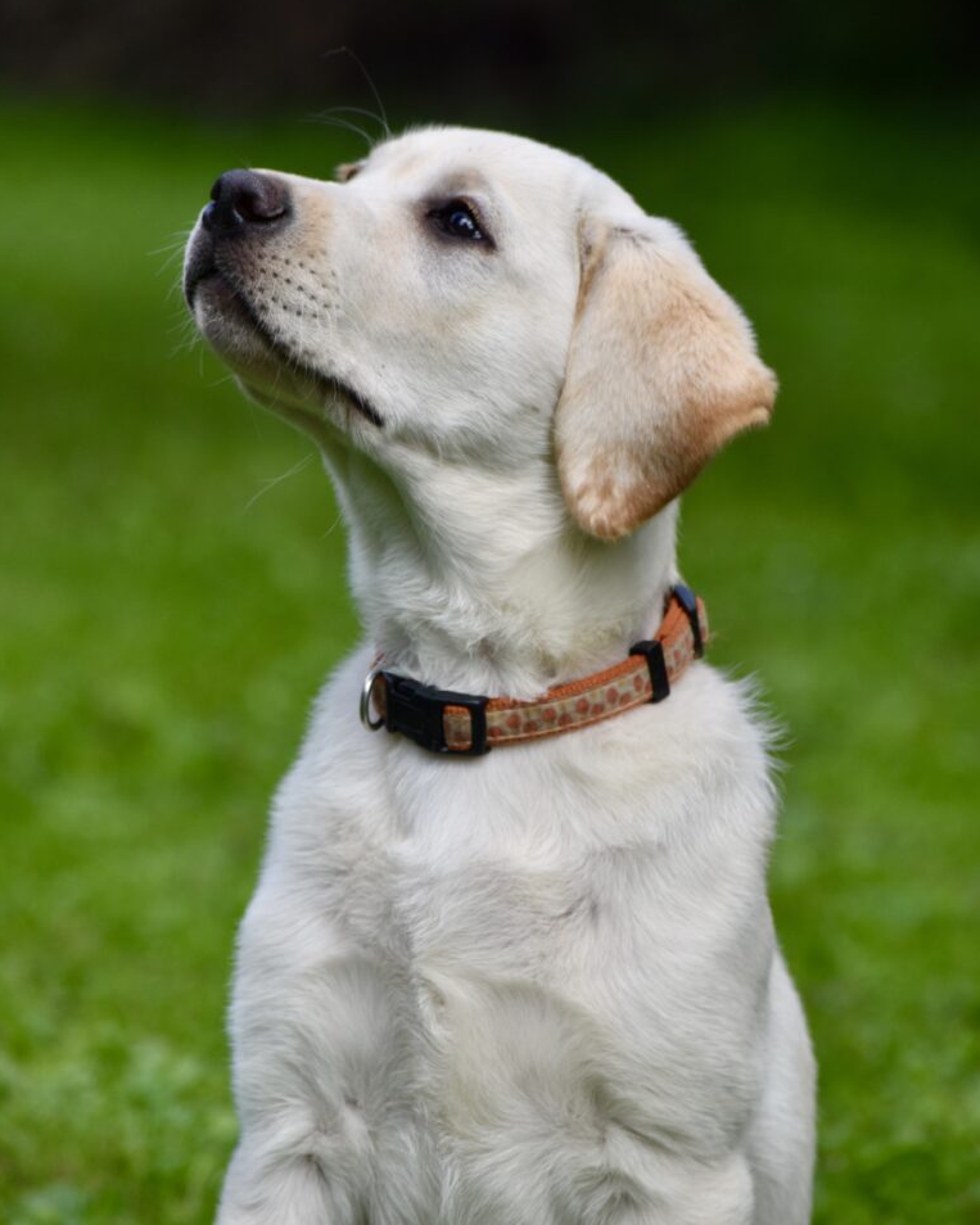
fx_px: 8630
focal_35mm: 238
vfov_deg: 8.1
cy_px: 578
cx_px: 489
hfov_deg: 6.5
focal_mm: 140
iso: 320
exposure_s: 1/500
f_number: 5.6
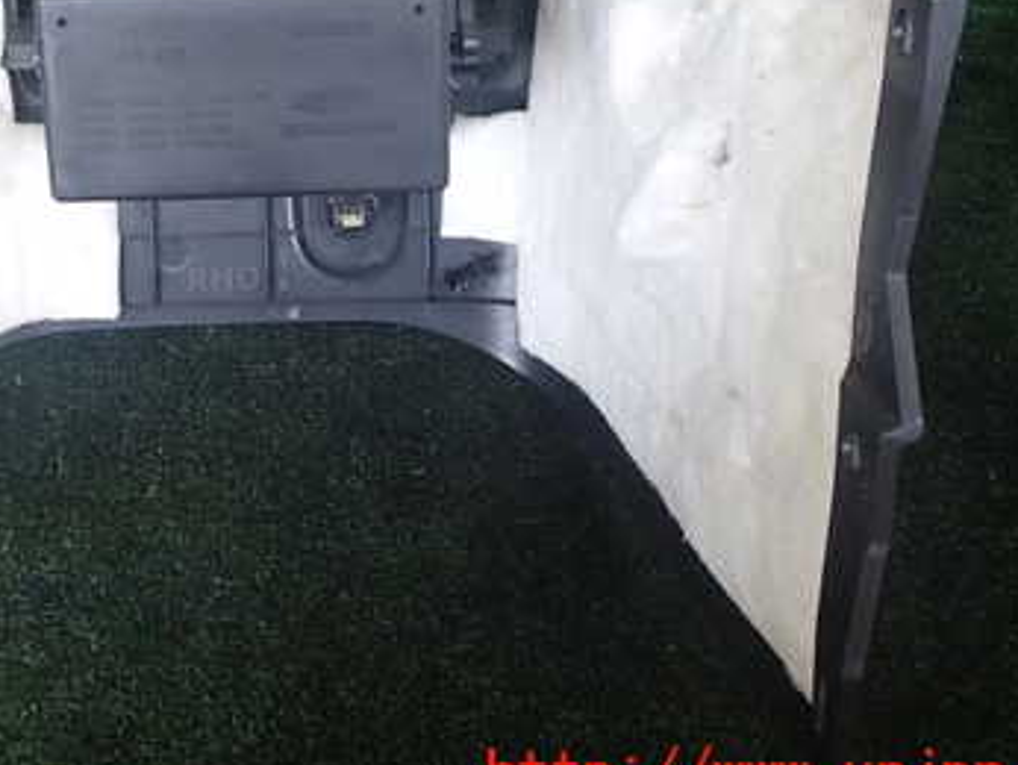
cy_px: 153
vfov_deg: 27.5
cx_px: 268
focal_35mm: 52
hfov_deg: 36.0
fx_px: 1530
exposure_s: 1/80
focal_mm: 5.4
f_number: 2.3
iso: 100
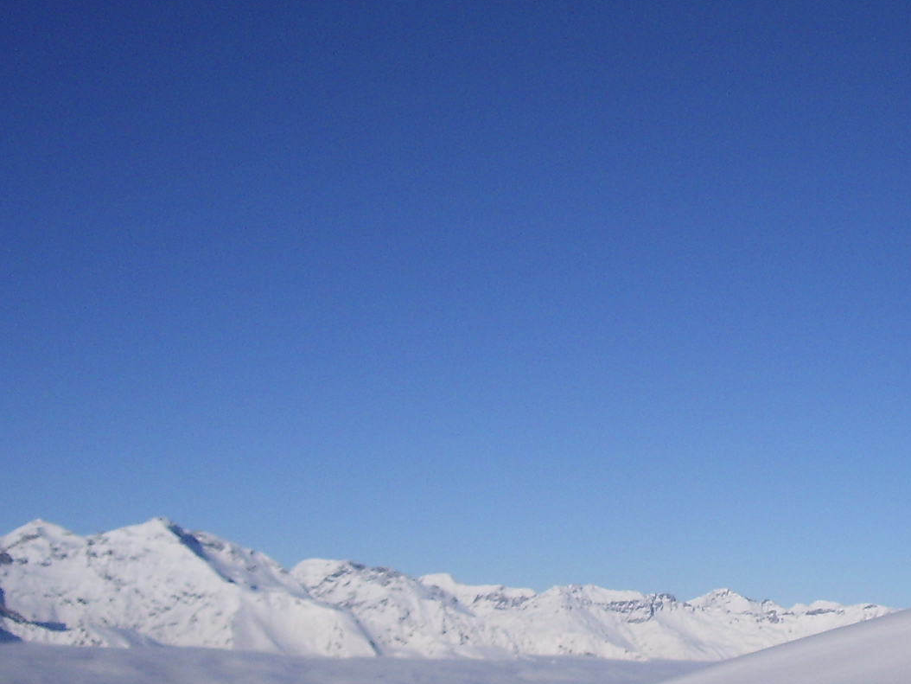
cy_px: 340
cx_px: 761
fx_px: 1790
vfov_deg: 21.6
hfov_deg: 27.8
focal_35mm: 68
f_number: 4.3
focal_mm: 5.8
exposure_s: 1/2000
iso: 80
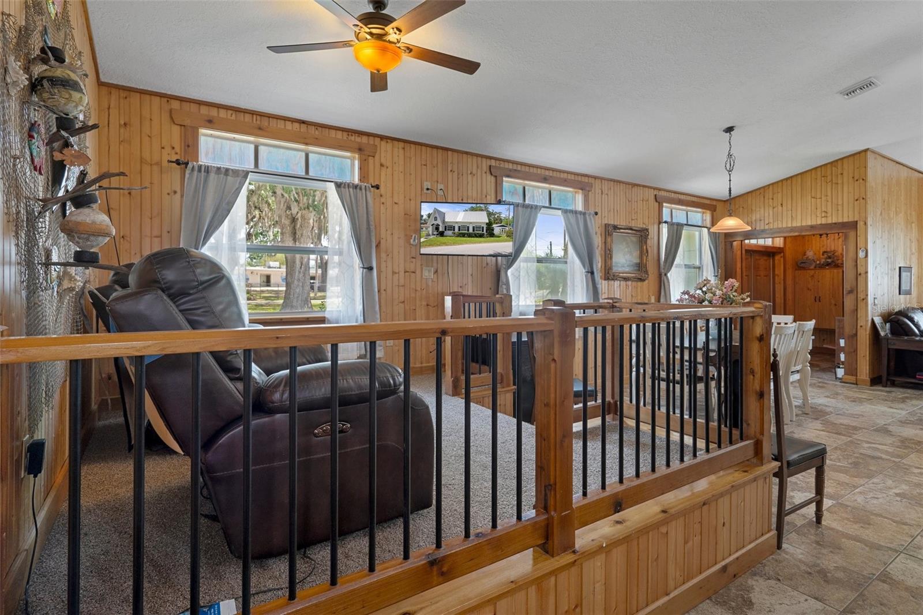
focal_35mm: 17
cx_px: 462
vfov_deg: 70.4
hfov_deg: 93.3
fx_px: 436
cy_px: 308
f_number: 9
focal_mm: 17
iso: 320
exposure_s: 1
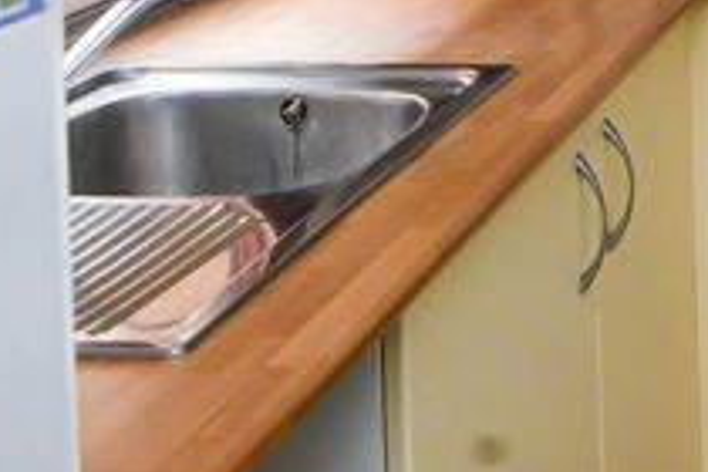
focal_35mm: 97
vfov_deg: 13.4
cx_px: 1119
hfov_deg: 18.2
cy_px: -207
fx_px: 1908
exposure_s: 1/160
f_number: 5
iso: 1600
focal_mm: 24
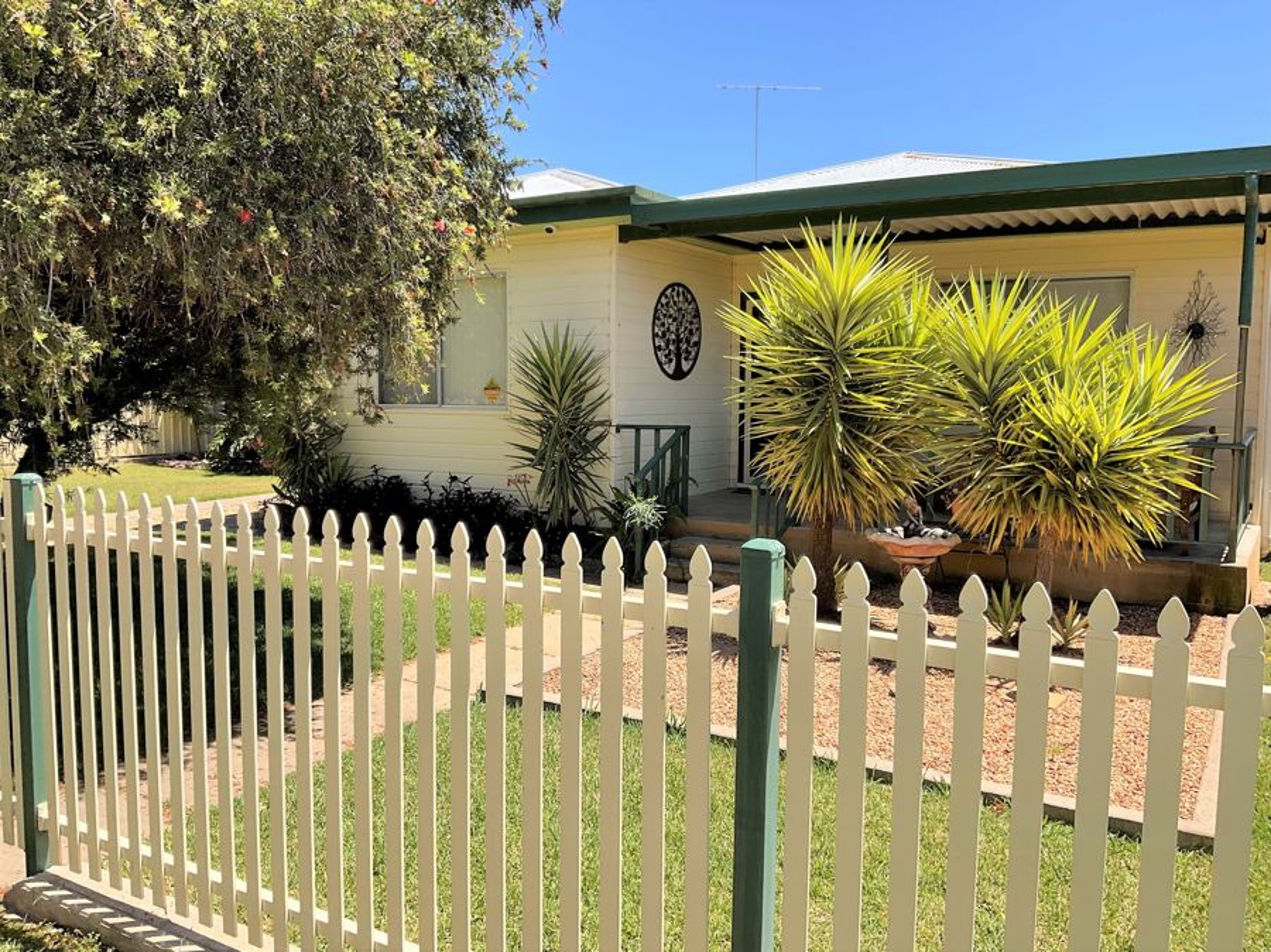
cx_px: 636
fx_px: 1064
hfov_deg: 61.7
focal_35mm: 29
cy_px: 476
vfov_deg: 48.2
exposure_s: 1/1168
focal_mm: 3
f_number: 1.8
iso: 16
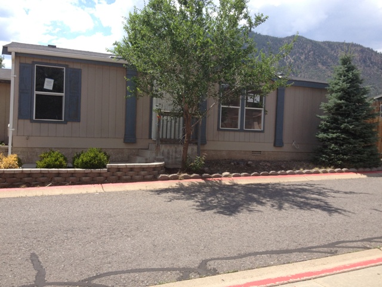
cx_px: 191
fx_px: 386
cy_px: 144
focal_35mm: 35
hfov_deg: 52.6
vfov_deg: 40.7
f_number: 2.4
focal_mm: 4.28
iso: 50
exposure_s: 1/1126
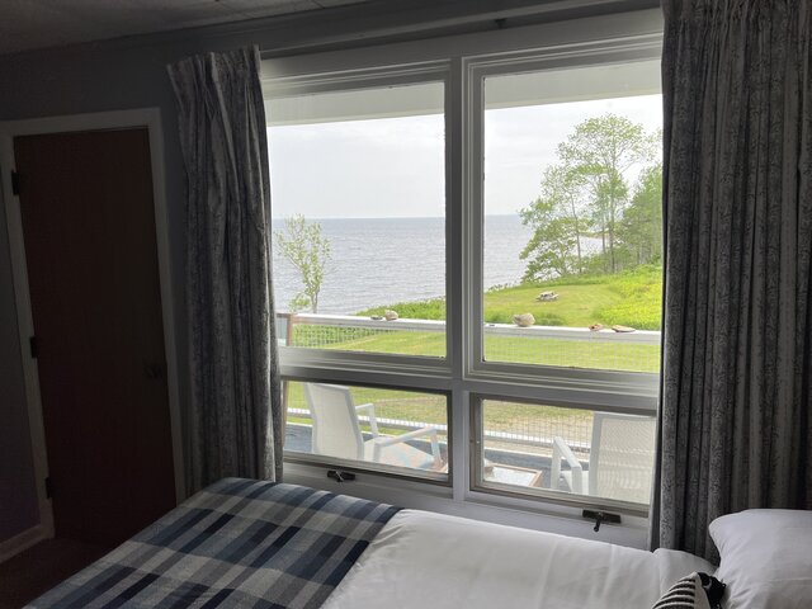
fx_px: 610
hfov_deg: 67.3
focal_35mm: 26
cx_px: 406
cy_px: 304
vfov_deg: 53.1
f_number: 1.5
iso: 50
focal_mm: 5.7
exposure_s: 1/1171
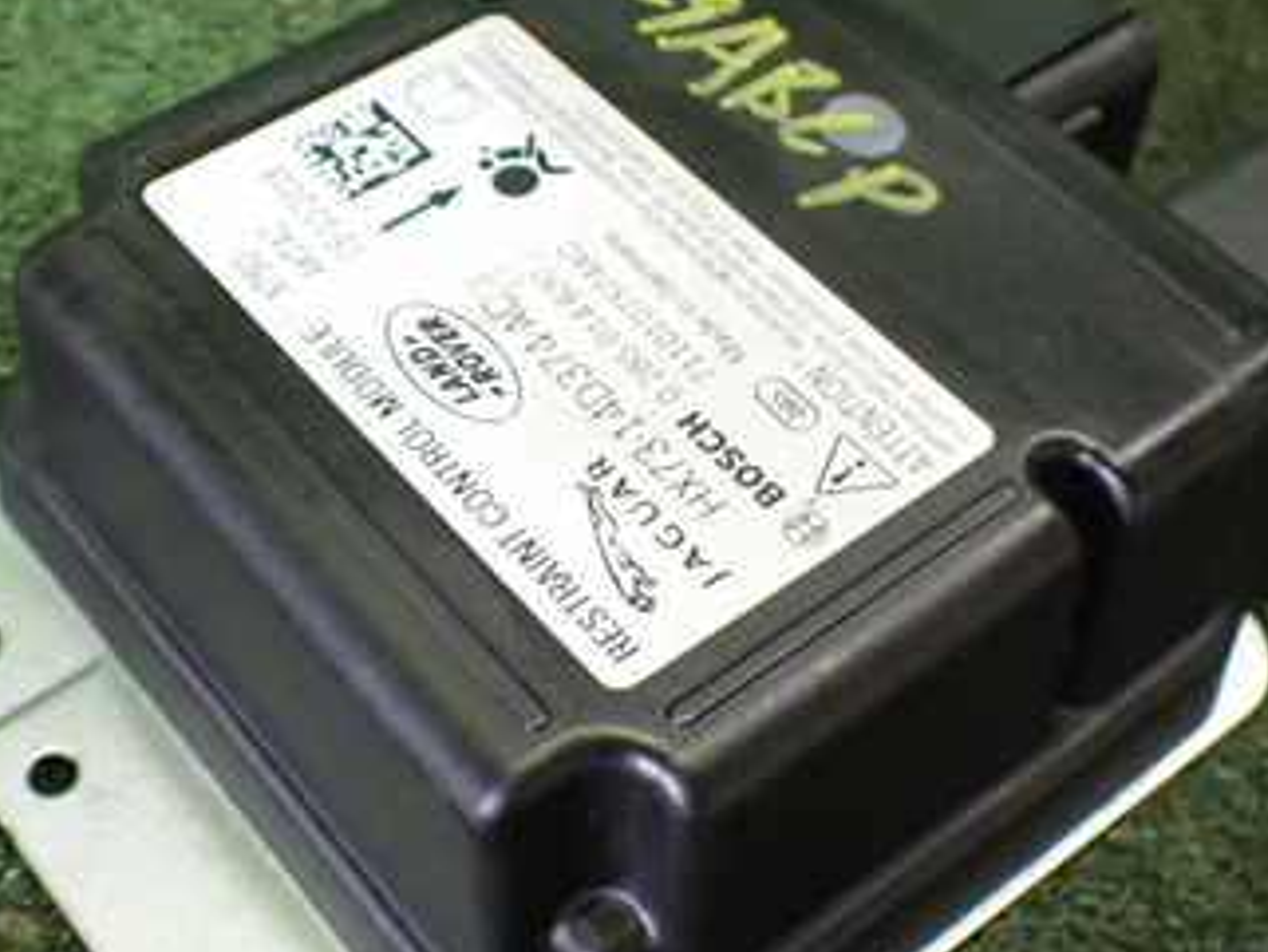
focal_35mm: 56
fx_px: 2052
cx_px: 573
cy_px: 529
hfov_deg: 34.3
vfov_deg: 26.1
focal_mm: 5.4
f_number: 2.3
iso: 800
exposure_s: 1/60
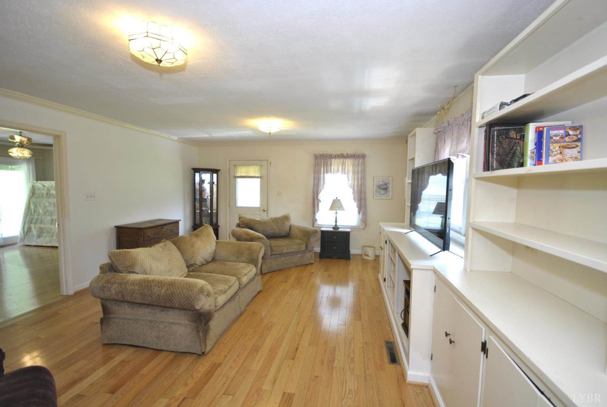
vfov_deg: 77.5
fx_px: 253
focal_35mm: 15
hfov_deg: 100.3
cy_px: 204
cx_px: 304
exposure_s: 1/50
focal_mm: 10
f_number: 4
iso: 400
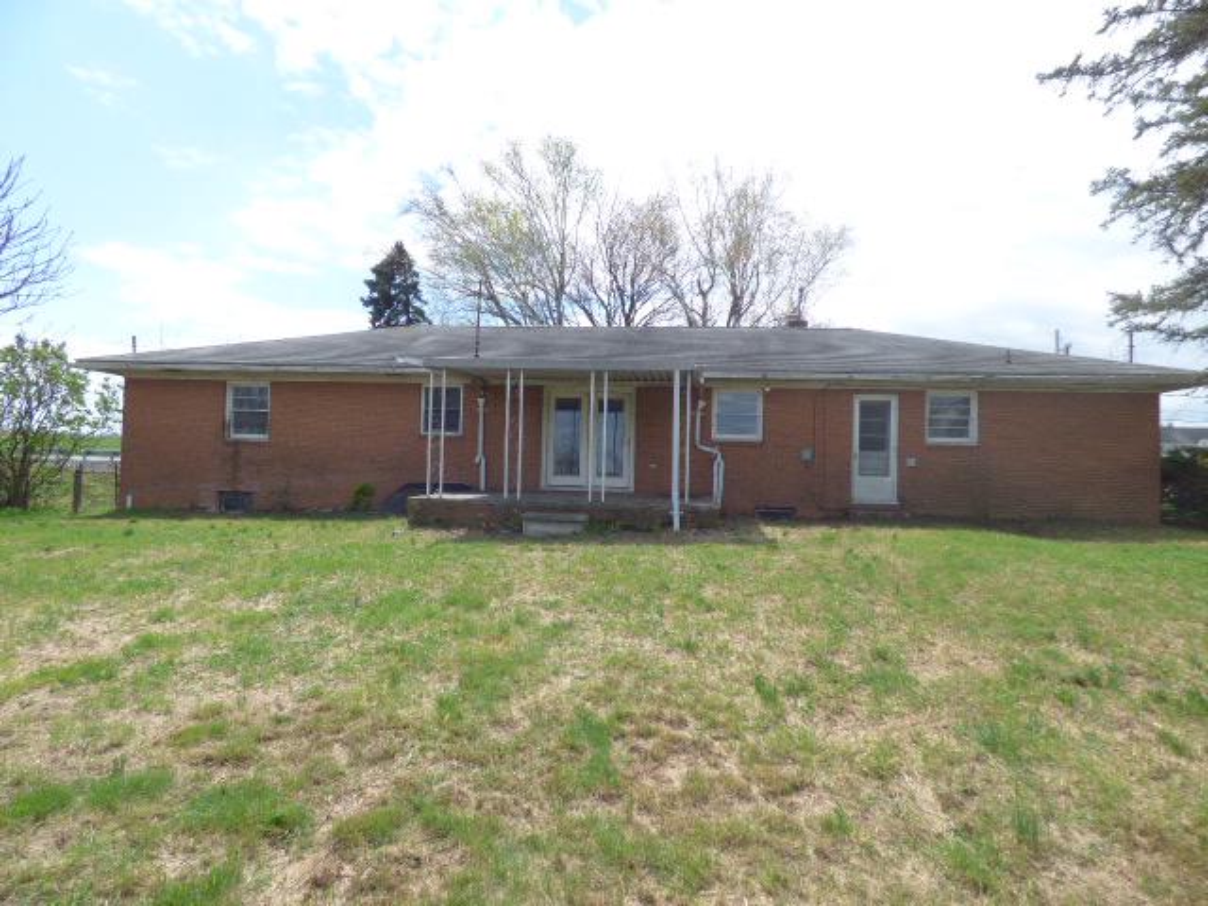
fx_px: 698
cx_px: 604
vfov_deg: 66.0
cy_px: 453
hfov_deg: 81.7
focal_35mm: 20
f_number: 2.8
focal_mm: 3.58
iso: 100
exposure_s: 1/1600
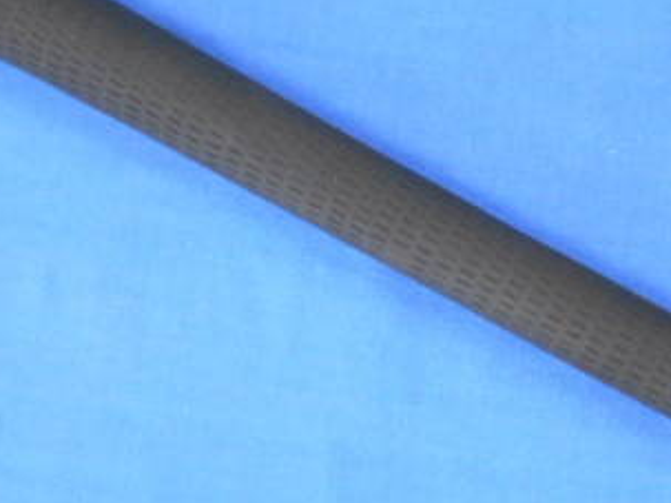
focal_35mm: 55
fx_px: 1066
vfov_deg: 26.5
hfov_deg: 34.3
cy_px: 224
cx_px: 496
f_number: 3.2
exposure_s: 1/30
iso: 400
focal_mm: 4.6
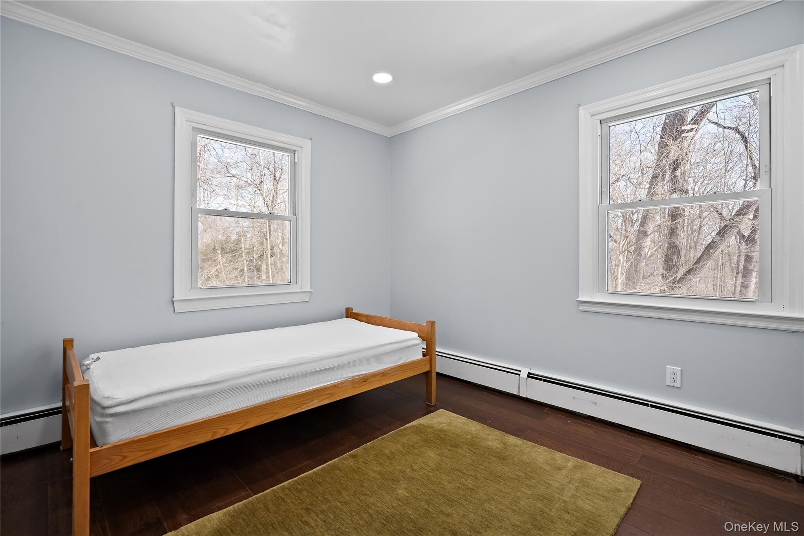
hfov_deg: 96.7
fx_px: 357
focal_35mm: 16
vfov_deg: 73.7
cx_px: 402
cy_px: 268
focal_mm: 16
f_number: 7.1
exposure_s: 1/13
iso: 400
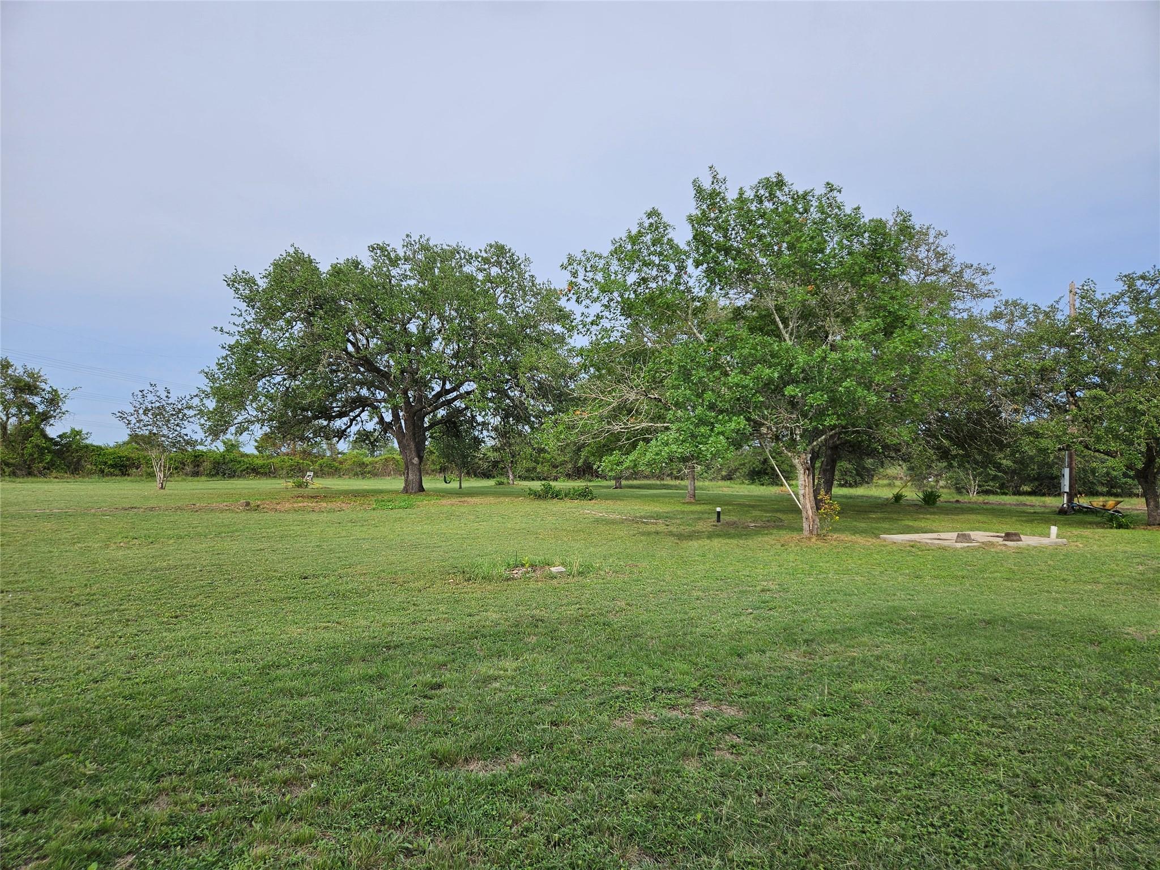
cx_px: 580
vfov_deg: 58.9
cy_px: 435
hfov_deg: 73.9
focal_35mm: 23
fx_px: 771
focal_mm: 5.4
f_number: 1.8
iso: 25
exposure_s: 1/2289
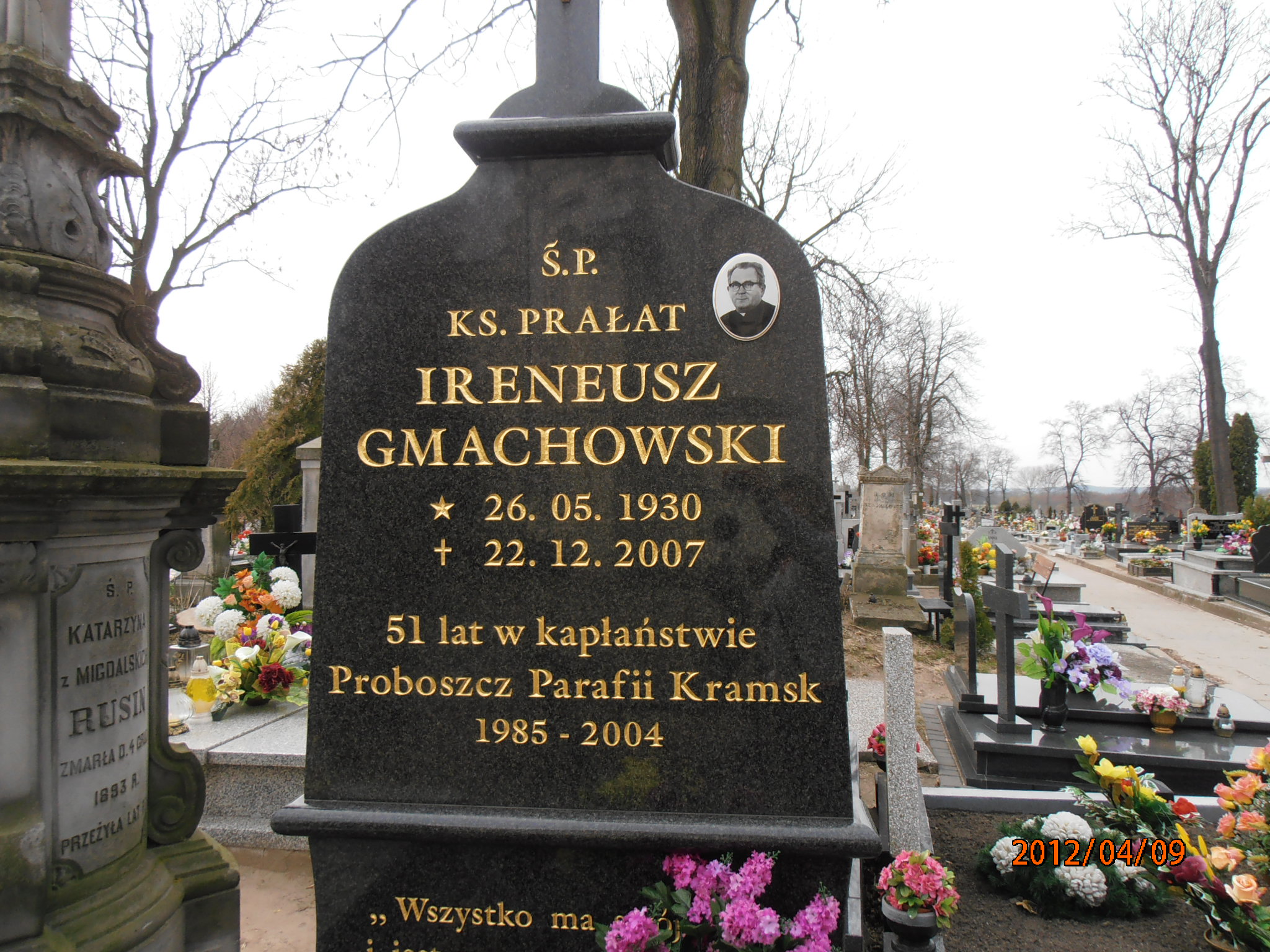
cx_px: 635
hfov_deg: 71.6
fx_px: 881
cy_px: 476
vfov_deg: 56.8
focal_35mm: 24
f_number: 3
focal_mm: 4.2
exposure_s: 1/400
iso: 80
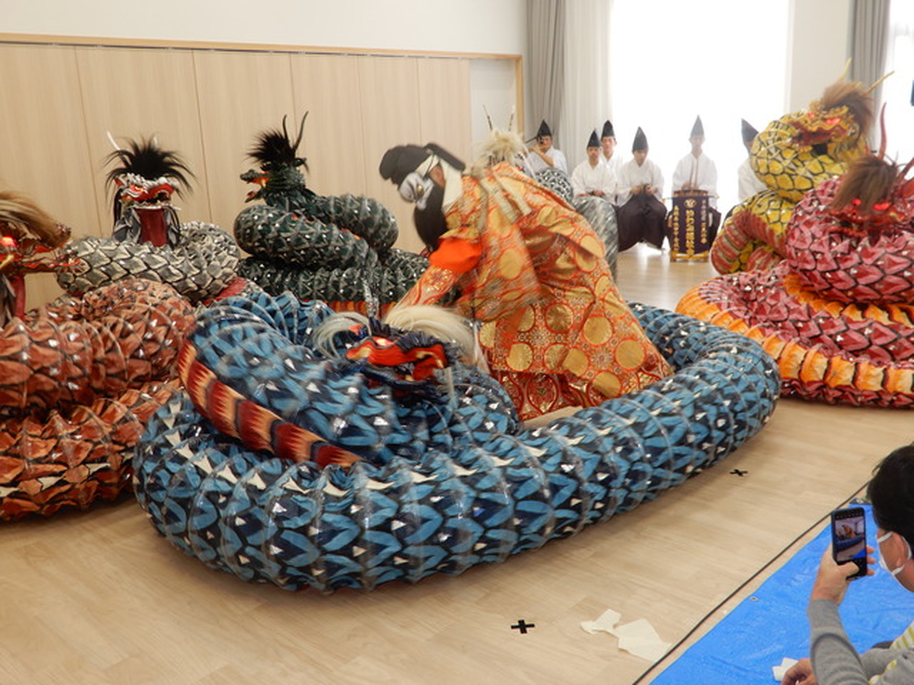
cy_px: 342
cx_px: 457
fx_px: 924
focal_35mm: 35
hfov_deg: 52.6
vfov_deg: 40.7
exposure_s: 1/30
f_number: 4
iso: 125
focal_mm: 6.2
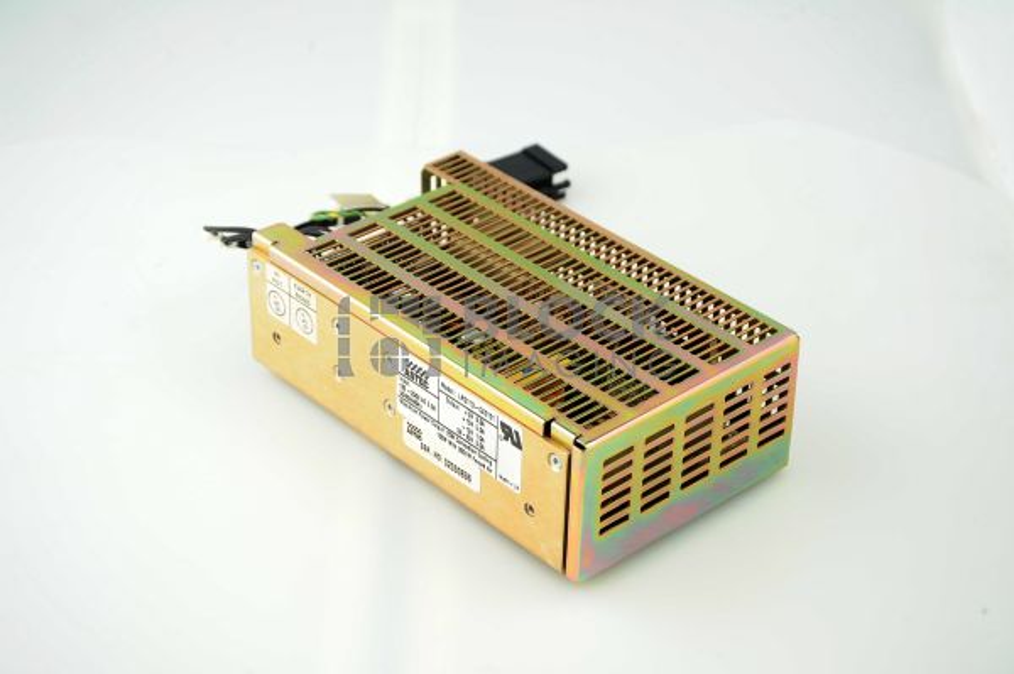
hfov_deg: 24.8
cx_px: 507
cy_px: 337
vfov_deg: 16.6
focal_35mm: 82
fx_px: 2308
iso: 800
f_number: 8
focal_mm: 82
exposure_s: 1/100
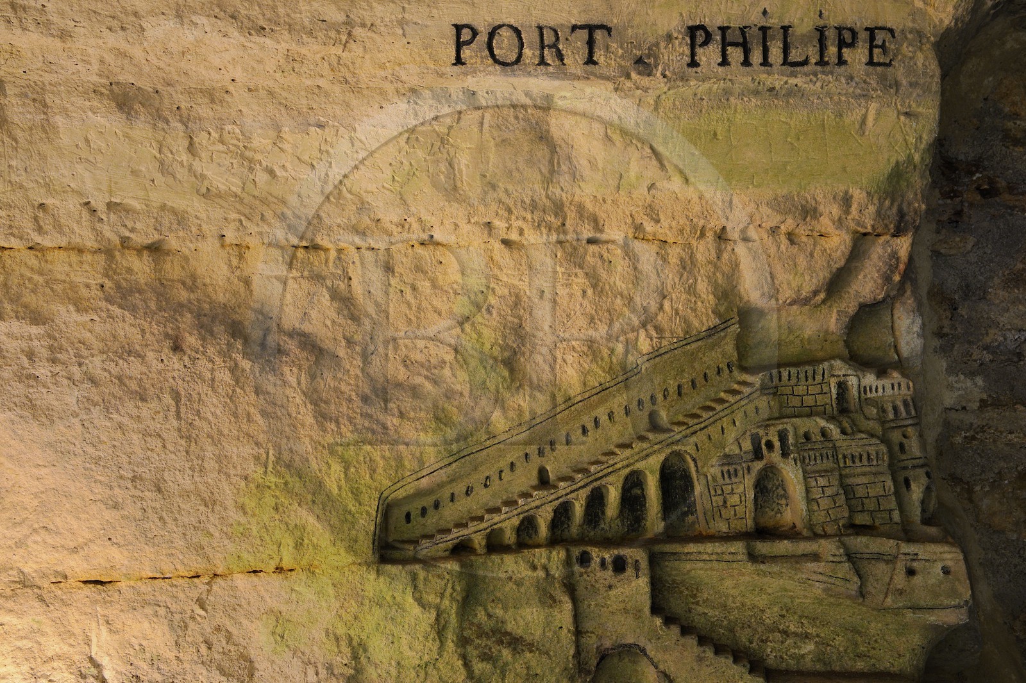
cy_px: 342
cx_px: 513
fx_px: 1026
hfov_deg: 53.1
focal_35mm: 36
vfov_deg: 36.9
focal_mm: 36
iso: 400
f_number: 7.1
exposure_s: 6
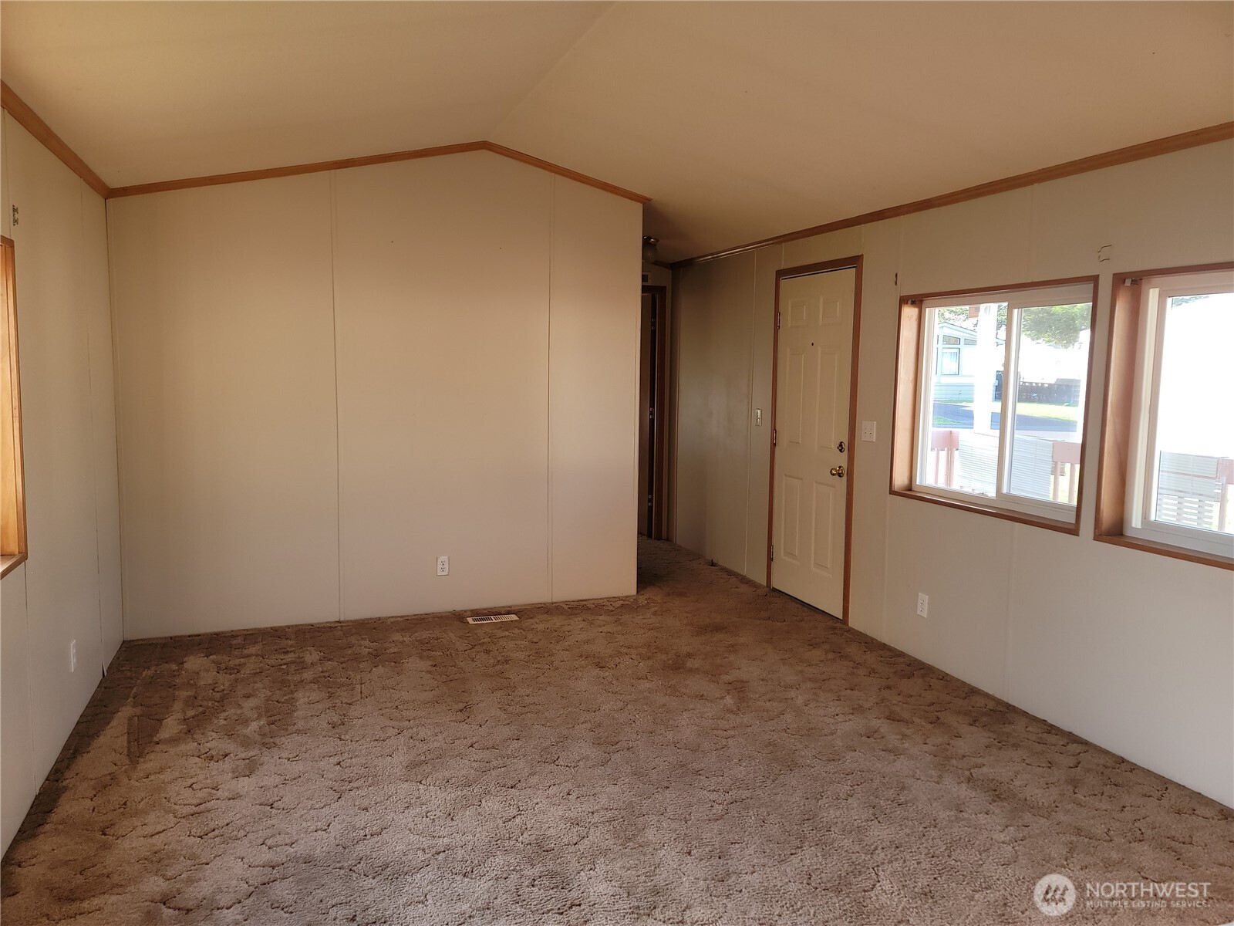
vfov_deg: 54.9
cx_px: 617
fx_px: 891
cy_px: 463
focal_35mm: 25
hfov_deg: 69.4
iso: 32
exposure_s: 1/60
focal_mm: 7
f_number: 1.8
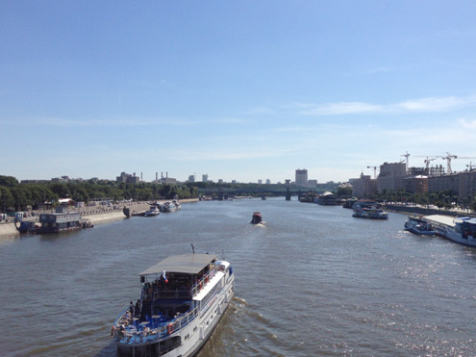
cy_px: 171
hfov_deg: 46.7
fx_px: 550
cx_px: 272
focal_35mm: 40
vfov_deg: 35.9
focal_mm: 4.12
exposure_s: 1/2857
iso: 50
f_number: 2.4
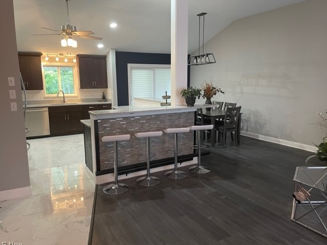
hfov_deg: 65.3
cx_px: 160
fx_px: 255
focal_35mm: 27
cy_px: 123
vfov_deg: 51.4
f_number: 1.6
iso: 160
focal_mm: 4.2
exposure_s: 1/60
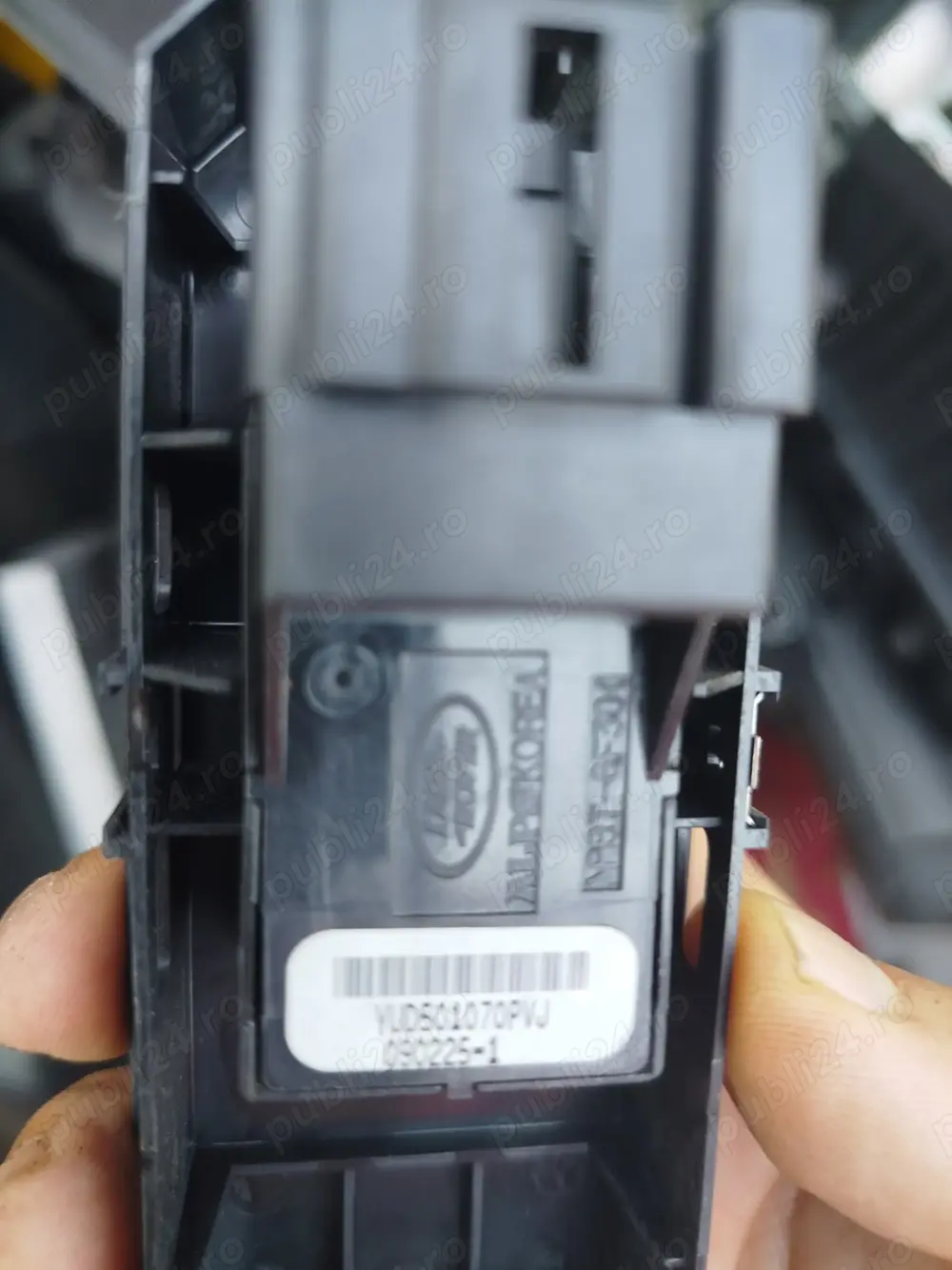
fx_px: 880
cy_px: 635
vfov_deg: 71.6
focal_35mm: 24
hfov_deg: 56.8
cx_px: 476
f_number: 1.7
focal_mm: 5.31
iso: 80
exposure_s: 1/50
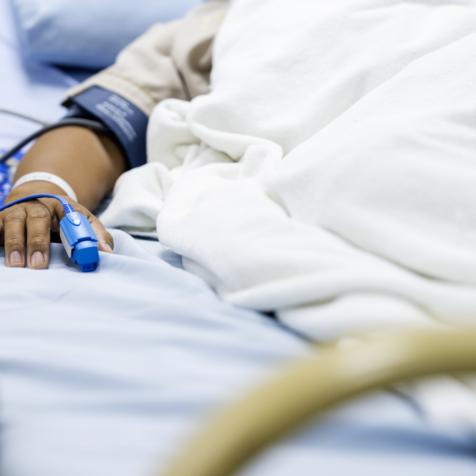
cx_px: 155
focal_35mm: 105
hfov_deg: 16.5
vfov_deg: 16.6
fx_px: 1634
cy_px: 271
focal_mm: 70
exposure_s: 1/125
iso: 1000
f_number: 2.8
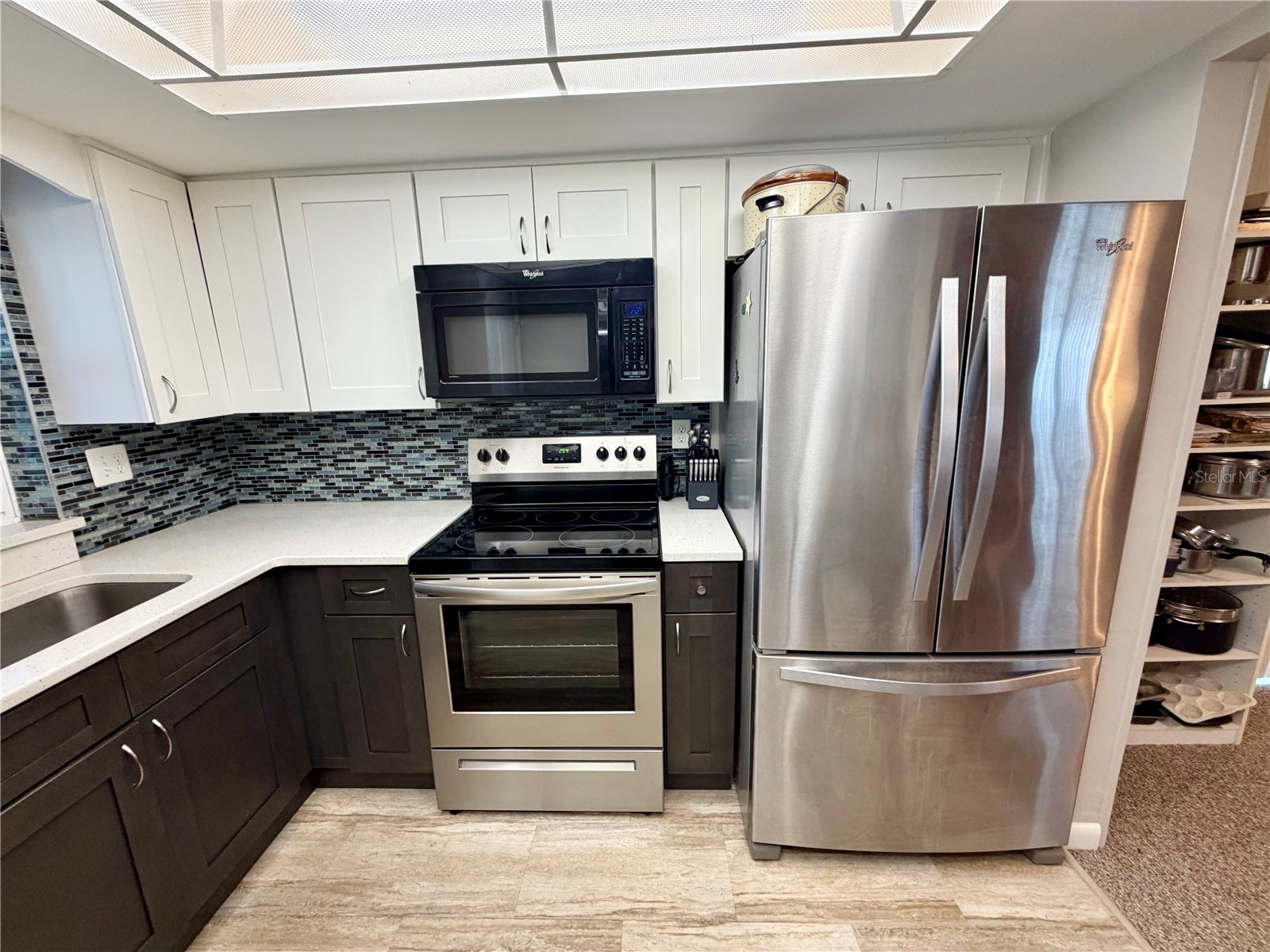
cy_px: 476
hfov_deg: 102.1
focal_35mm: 14
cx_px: 635
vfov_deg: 85.7
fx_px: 514
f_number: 2.2
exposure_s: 1/60
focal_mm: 2.22
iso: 160
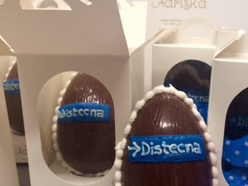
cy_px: 108
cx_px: 157
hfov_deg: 44.4
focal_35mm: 42
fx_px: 301
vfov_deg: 34.2
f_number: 2.2
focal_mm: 4.15
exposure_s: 1/33
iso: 80
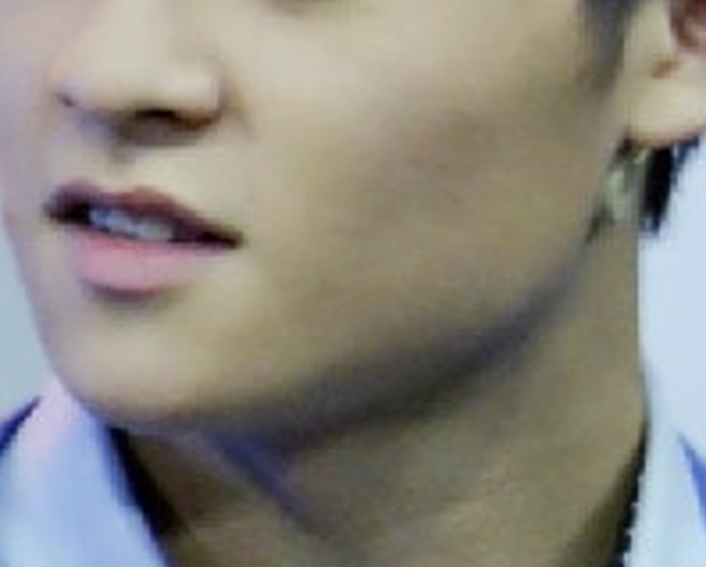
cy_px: 768
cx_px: -1544
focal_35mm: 1315
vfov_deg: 1.2
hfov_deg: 1.5
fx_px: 27517
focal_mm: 116
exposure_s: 1/200
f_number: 4.2
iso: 1600
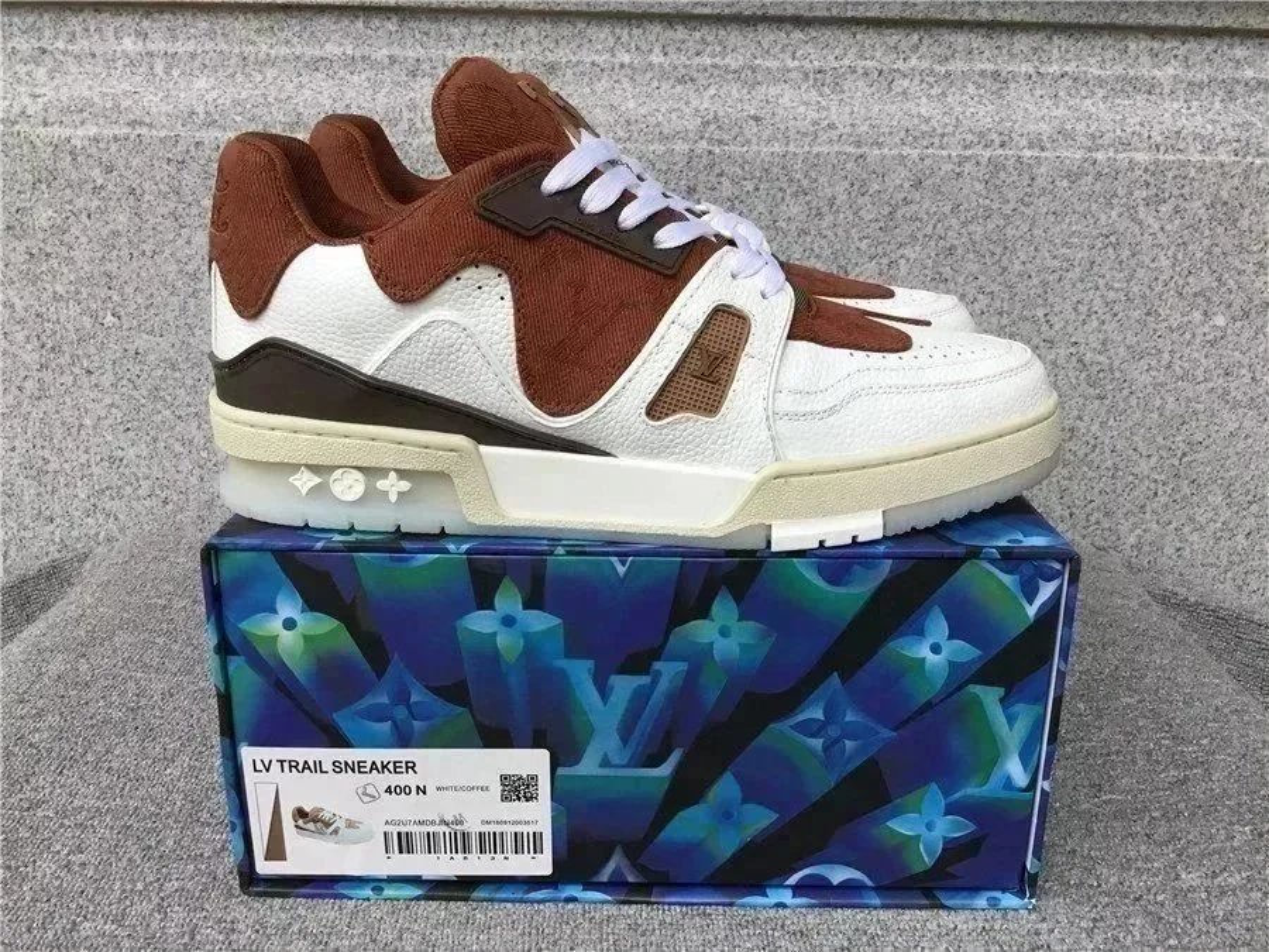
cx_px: 634
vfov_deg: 45.4
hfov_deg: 58.4
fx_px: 1136
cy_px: 476
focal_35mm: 31
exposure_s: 1/267
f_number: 2.4
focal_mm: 3.3
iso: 25
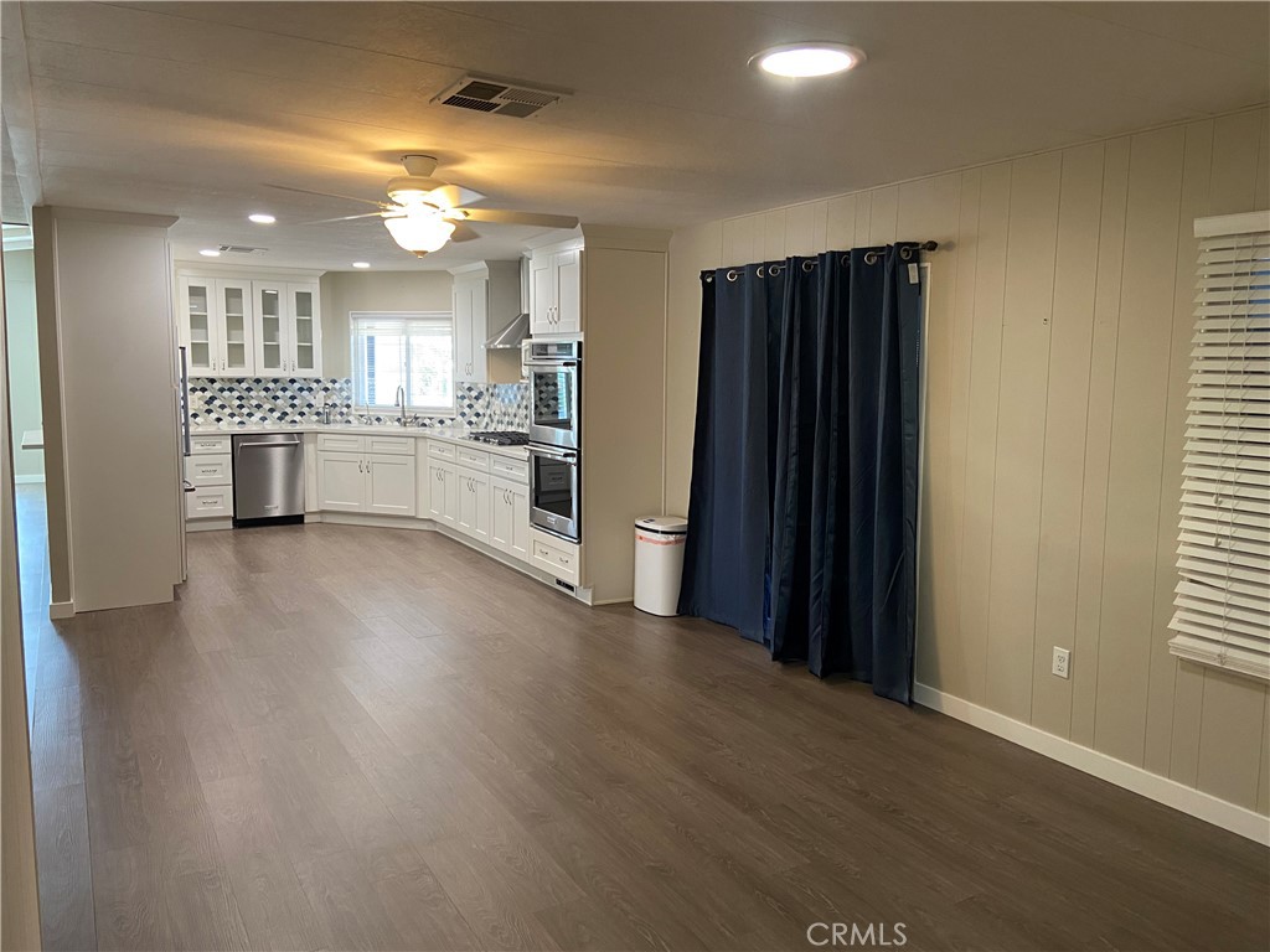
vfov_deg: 53.1
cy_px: 476
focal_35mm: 26
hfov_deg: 67.3
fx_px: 954
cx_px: 635
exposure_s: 1/60
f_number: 1.8
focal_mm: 4.25
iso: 200
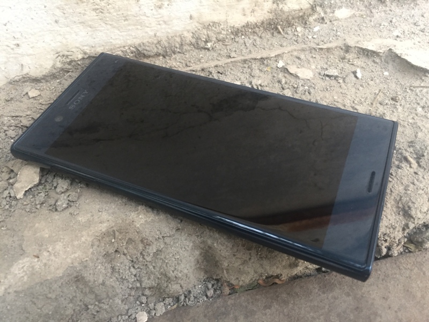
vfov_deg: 48.2
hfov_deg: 61.7
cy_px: 161
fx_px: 359
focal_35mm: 29
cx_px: 214
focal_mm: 4.15
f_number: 2.2
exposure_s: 1/33
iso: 200
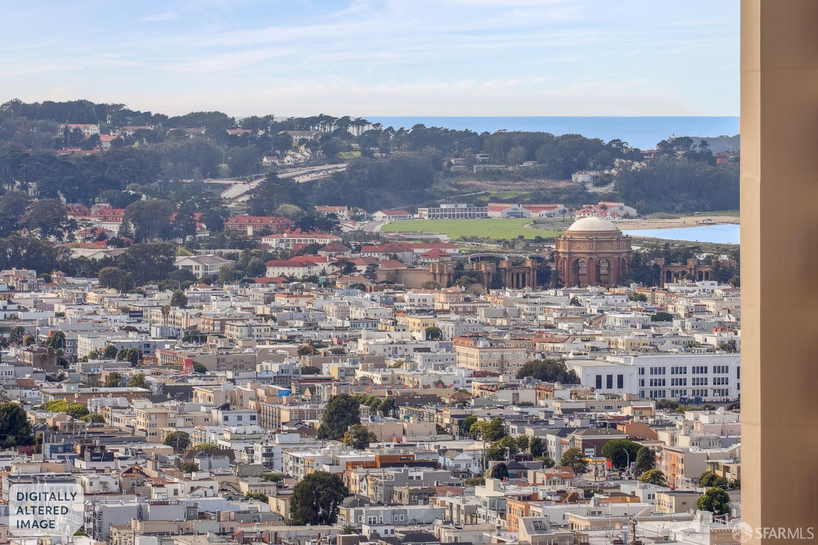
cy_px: 272
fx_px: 4544
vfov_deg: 6.9
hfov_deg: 10.3
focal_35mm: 200
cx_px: 409
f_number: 8
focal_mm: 200
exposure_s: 1/800
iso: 640
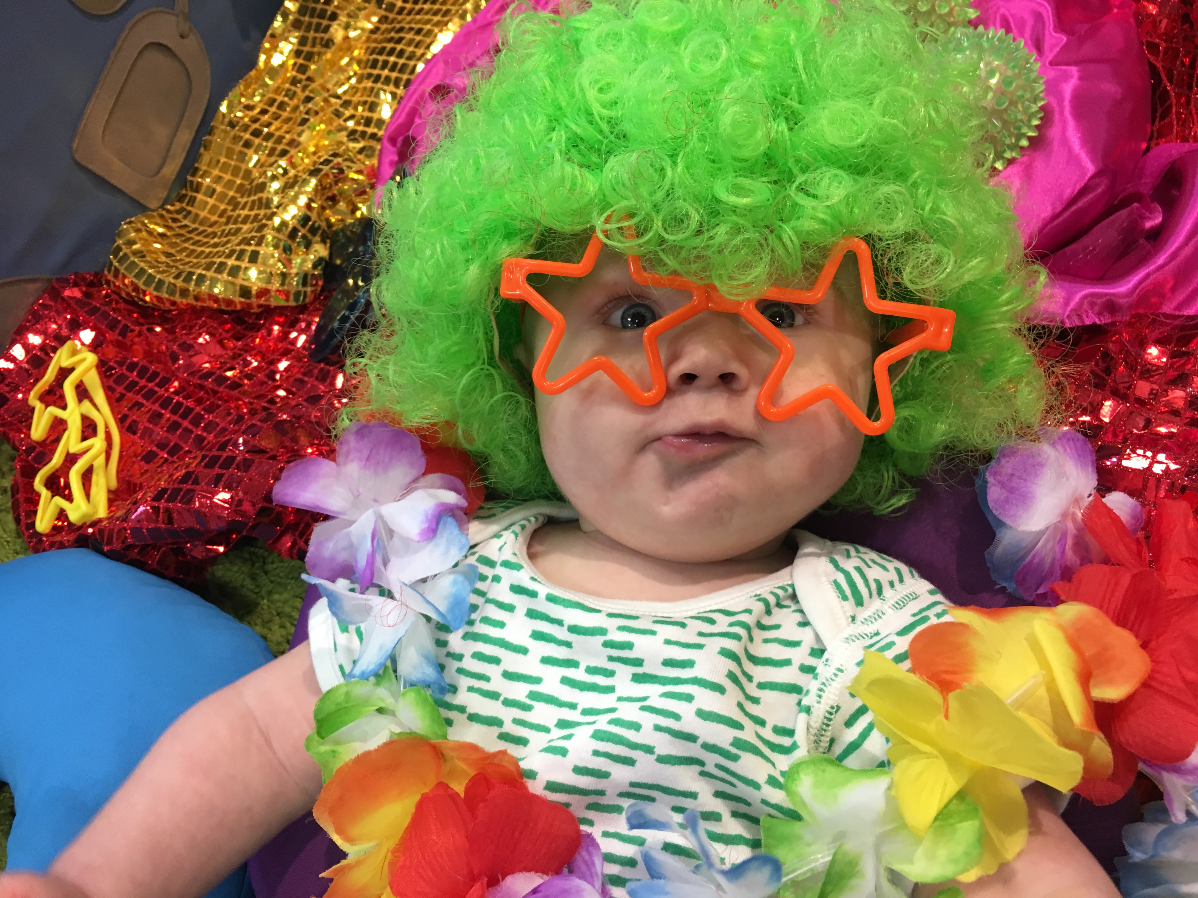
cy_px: 449
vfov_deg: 48.2
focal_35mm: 29
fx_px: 1004
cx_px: 599
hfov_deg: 61.7
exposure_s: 1/33
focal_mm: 4.15
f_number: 2.2
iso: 100
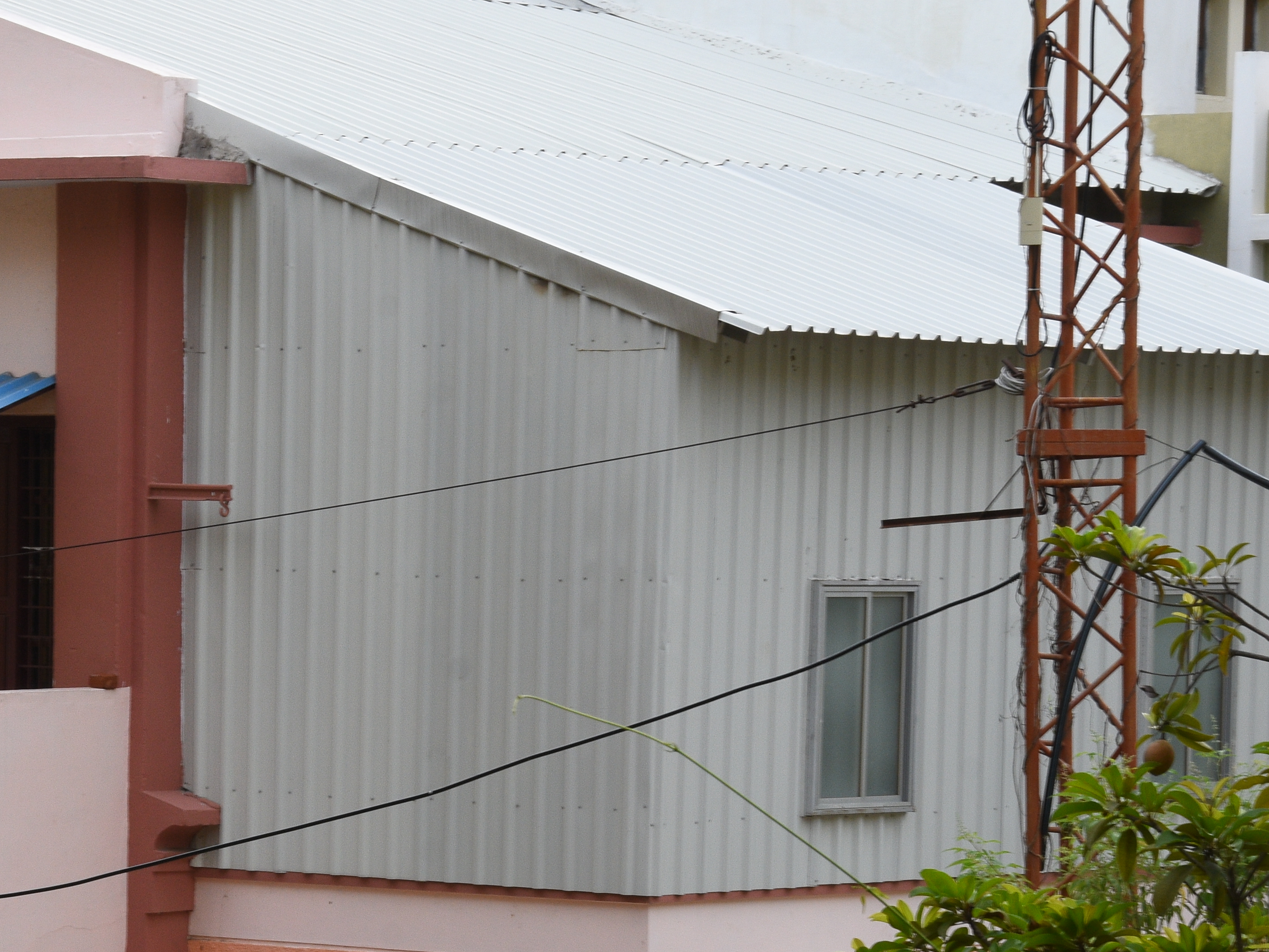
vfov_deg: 7.8
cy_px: 704
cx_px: 192
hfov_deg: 10.4
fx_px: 6928
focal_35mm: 189
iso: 250
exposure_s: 1/125
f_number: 13
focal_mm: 62
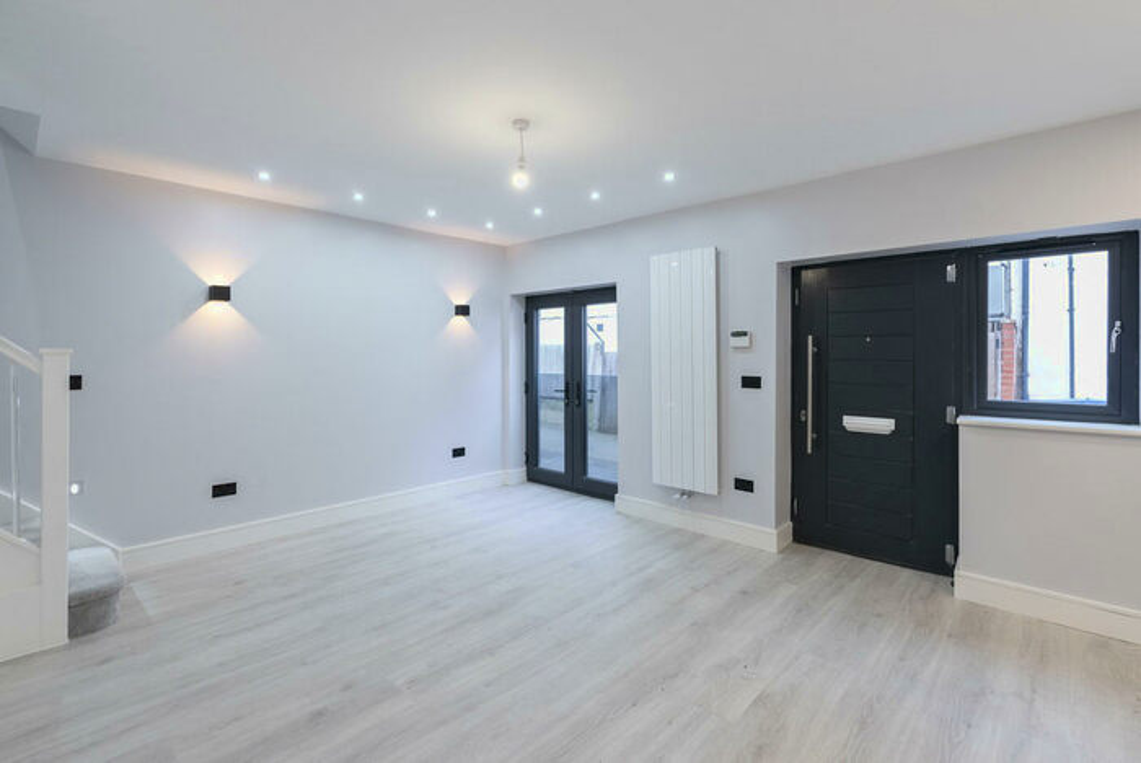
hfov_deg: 96.7
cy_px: 382
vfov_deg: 73.9
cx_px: 570
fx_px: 508
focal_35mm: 16
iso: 1000
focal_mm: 16
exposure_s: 1/30
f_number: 7.1
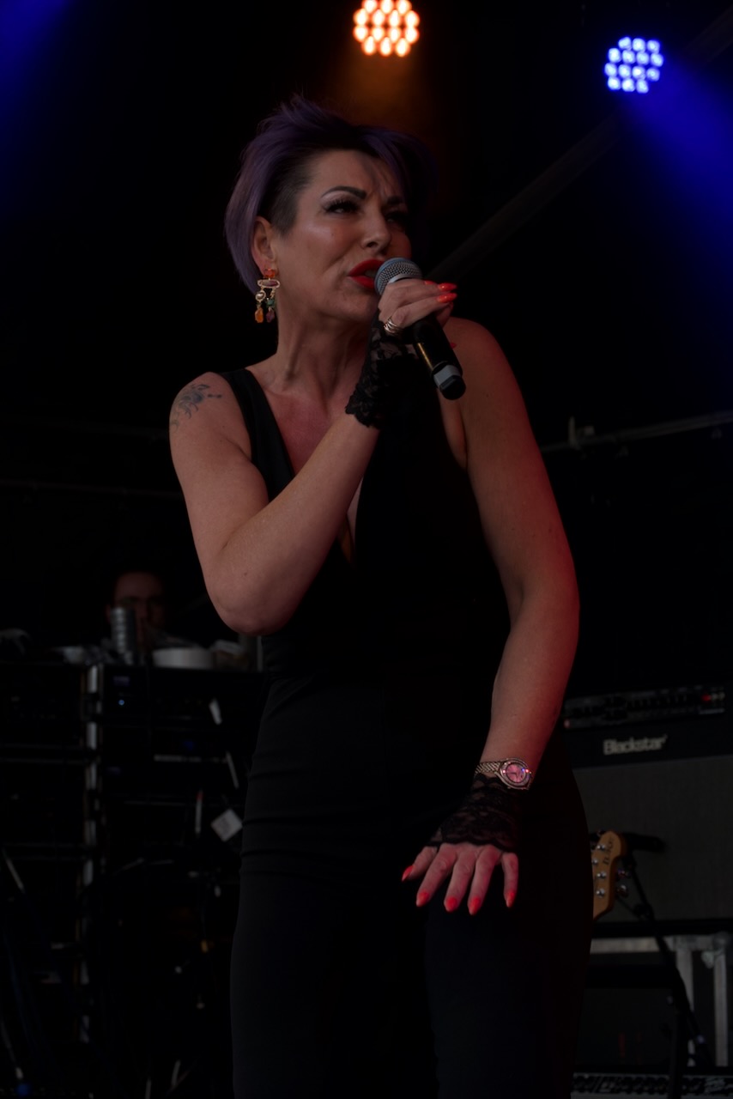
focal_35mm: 107
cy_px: 550
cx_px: 366
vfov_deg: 19.1
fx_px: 3266
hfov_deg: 12.8
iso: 100
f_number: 4
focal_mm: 39.42
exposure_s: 1/400
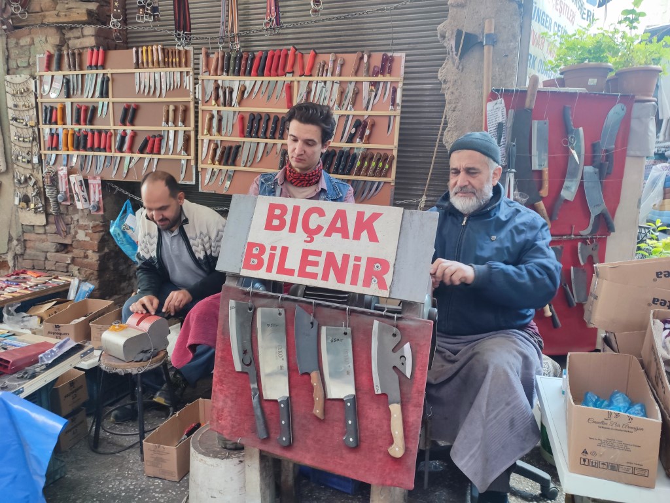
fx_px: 484
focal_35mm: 25
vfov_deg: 54.9
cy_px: 252
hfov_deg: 69.4
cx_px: 335
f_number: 1.9
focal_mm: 6.04
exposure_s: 1/30
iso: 56
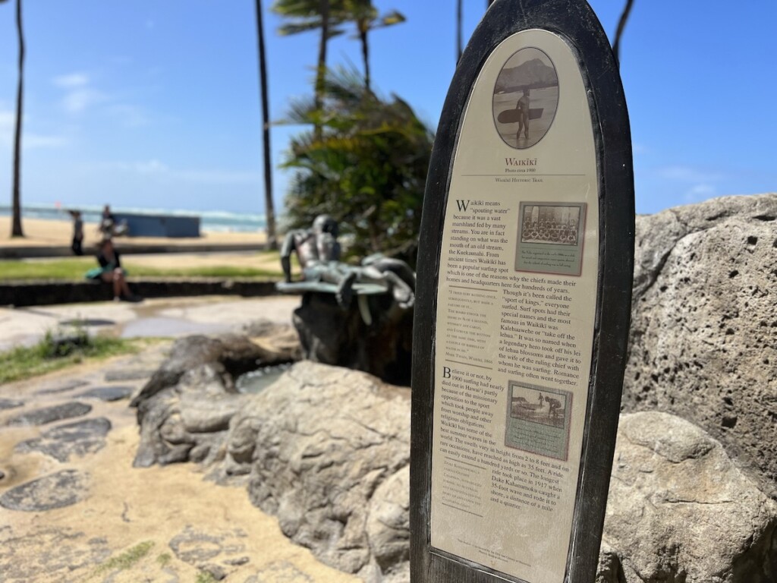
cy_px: 292
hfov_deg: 67.3
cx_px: 388
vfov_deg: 53.1
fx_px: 584
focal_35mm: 26
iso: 50
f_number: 1.5
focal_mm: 5.7
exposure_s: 1/4831
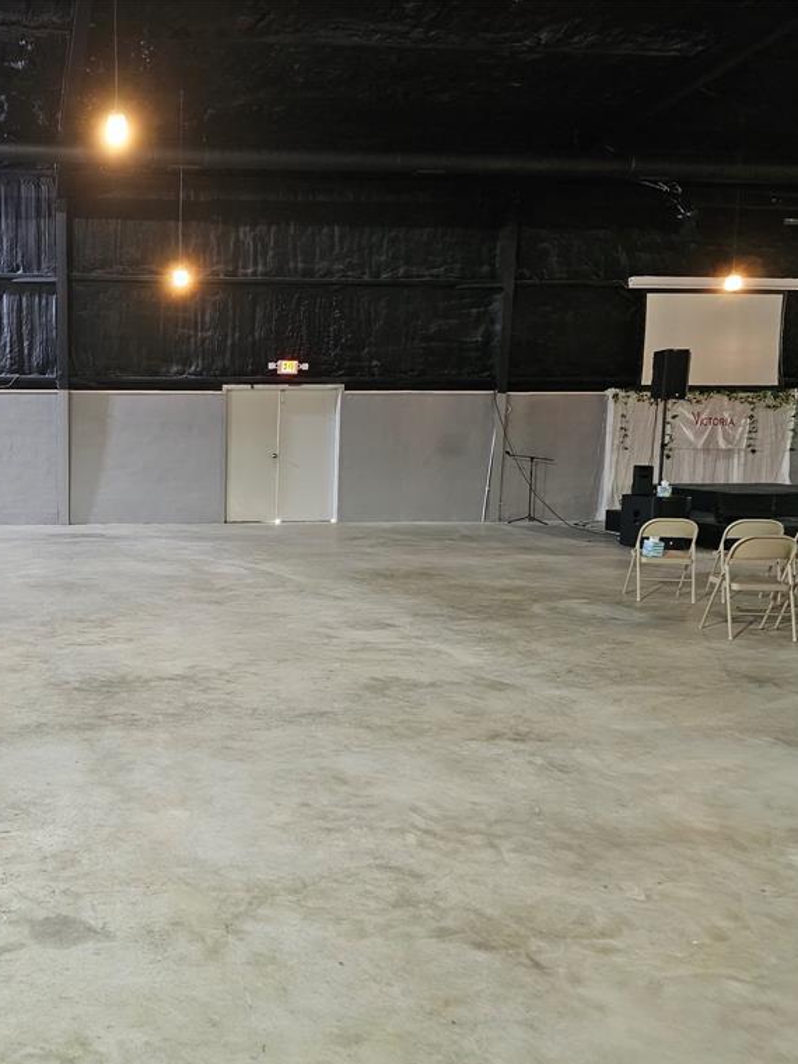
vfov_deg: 58.4
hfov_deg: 42.2
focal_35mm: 31
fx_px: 953
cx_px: 98
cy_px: 536
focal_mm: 6.3
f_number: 1.7
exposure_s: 1/120
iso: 1000
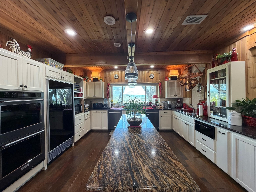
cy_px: 96
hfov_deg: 102.1
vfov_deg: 85.7
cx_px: 128
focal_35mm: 14
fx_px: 104
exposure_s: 1/60
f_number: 2.2
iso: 250
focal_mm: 2.22
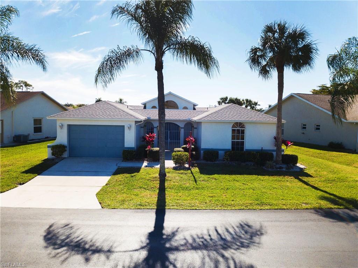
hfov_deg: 67.3
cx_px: 179
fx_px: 269
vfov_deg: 53.0
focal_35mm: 26
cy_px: 134
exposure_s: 1/1250
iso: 100
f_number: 2.2
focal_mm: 4.7
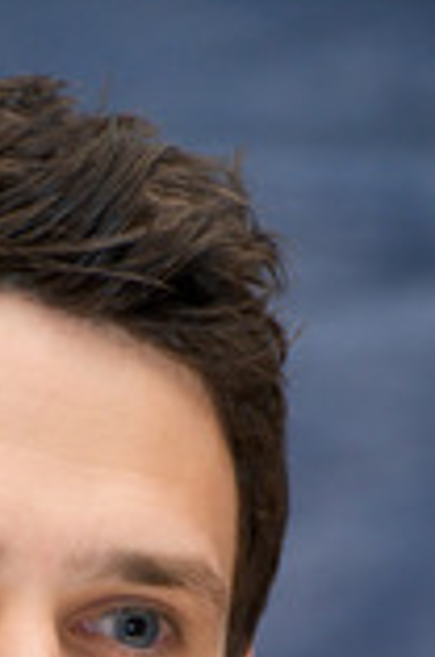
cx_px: 86
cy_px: 808
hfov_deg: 3.3
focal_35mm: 420
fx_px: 7646
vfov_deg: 4.9
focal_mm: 165
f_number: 5.6
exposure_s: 1/60
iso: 1600
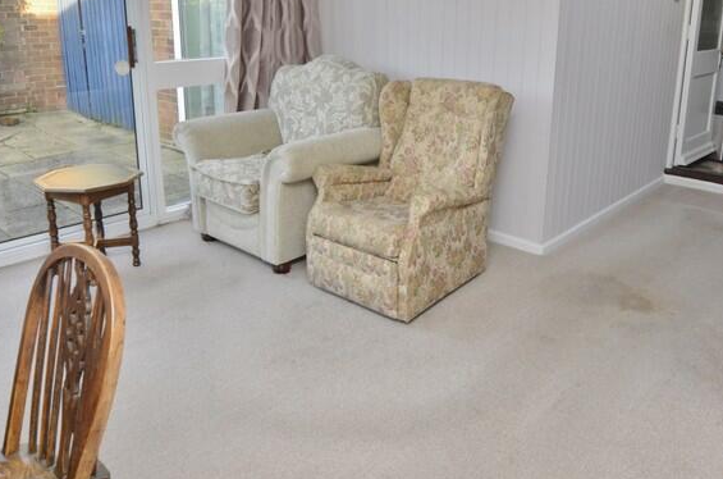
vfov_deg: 42.7
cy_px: 147
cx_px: 394
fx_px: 599
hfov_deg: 62.1
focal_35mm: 30
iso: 400
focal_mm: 11
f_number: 5.6
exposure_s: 1/60
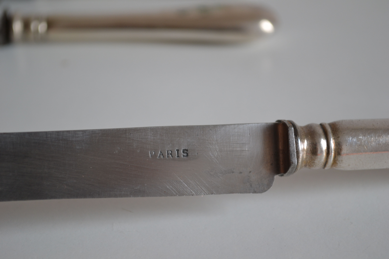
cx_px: 194
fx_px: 891
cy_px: 130
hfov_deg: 24.6
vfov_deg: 16.6
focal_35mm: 82
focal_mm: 55
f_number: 5.6
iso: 400
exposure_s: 1/30
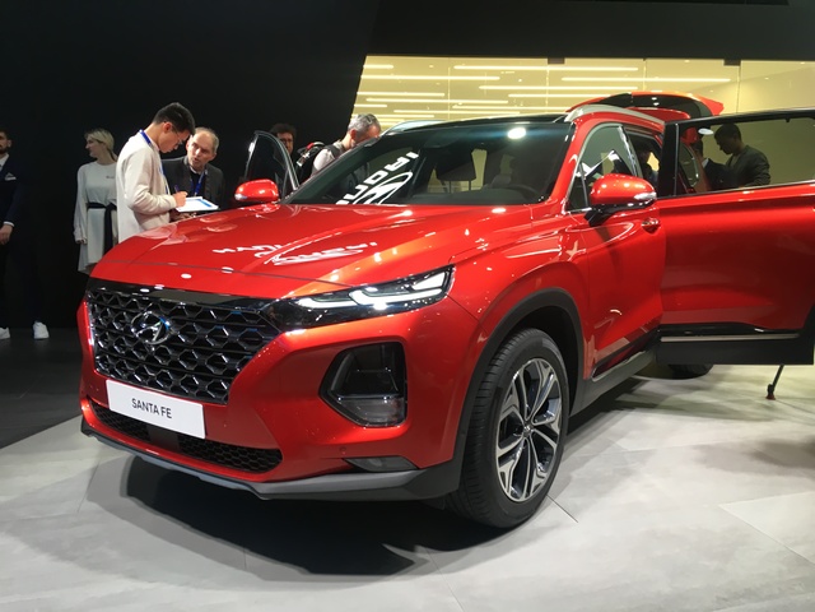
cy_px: 306
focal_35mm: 29
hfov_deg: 61.7
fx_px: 683
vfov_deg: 48.2
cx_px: 408
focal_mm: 4.15
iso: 40
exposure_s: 1/33
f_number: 2.2
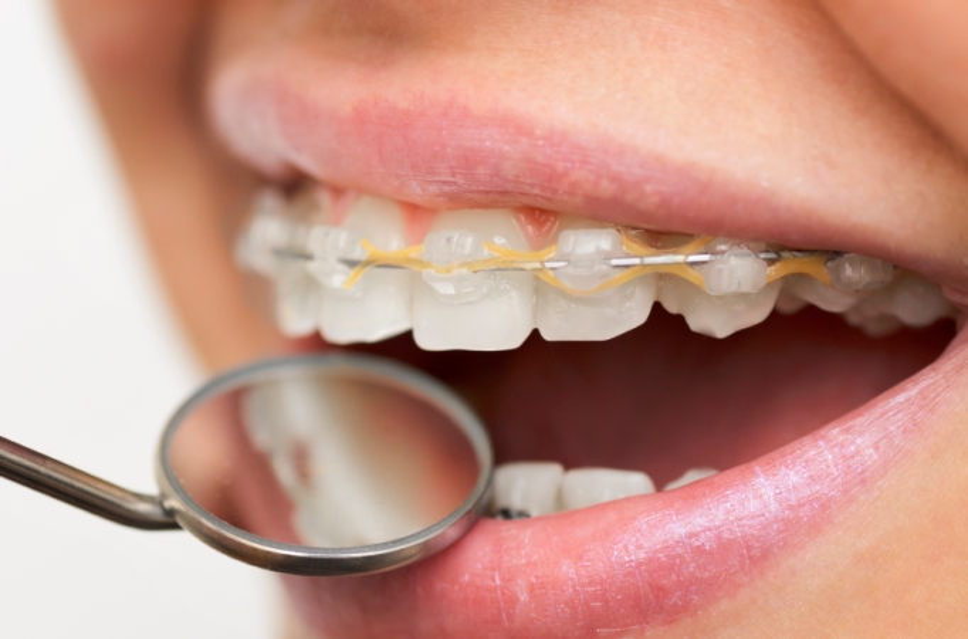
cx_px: 484
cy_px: 320
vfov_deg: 10.1
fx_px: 3618
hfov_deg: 15.2
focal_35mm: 135
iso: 320
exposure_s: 1/160
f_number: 8
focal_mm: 90
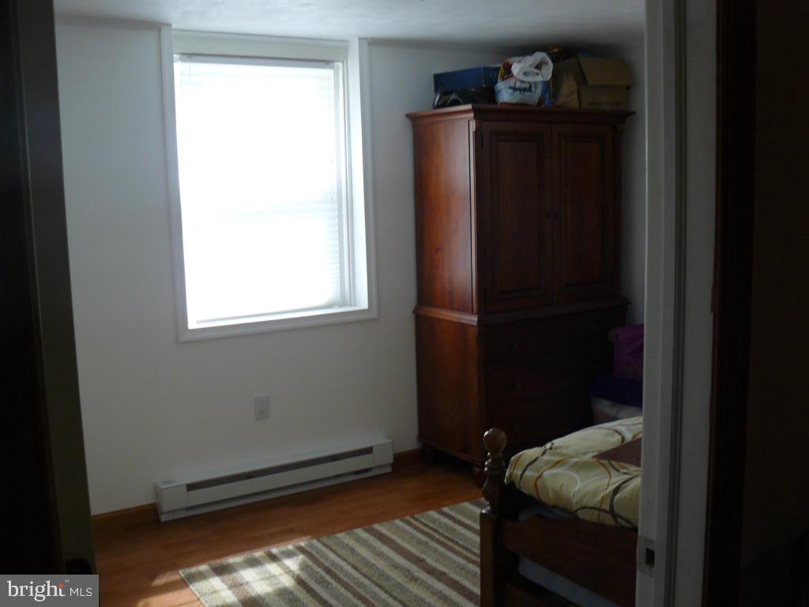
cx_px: 404
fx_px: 841
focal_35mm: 36
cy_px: 304
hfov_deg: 51.4
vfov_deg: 39.7
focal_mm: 6
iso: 100
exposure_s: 1/60
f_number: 2.8
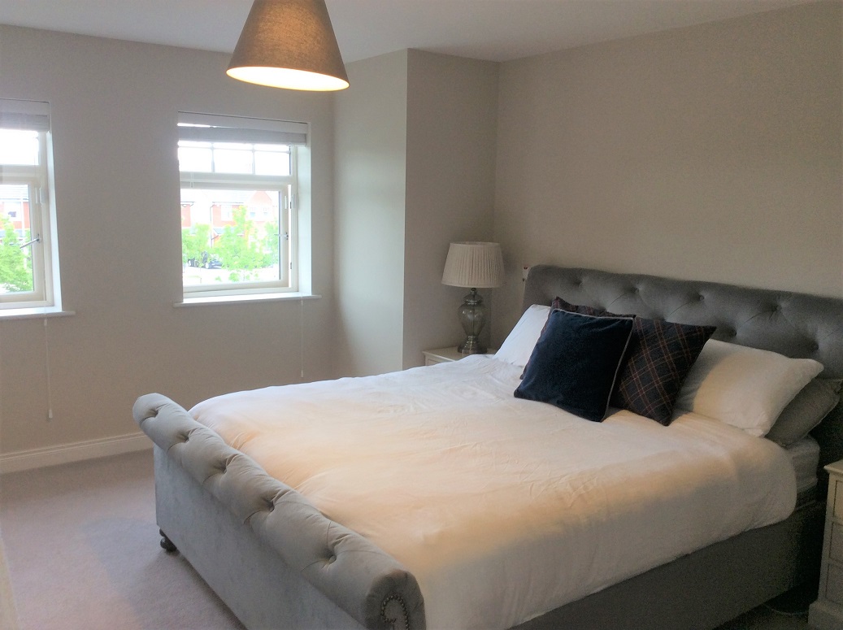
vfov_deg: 44.1
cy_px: 315
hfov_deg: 56.9
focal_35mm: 32
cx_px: 422
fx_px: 778
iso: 40
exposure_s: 1/25
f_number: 2.4
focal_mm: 3.3
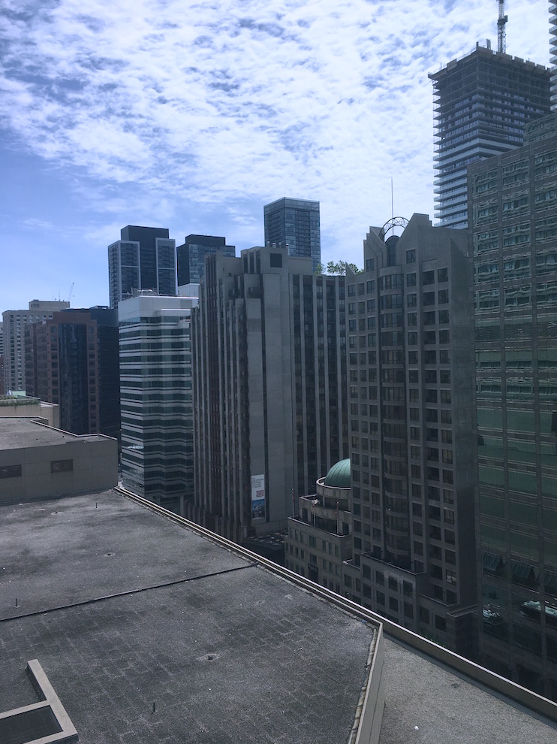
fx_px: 644
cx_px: 285
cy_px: 363
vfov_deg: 60.0
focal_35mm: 30
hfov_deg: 46.8
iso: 25
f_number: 2.2
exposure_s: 1/1972
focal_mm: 4.15
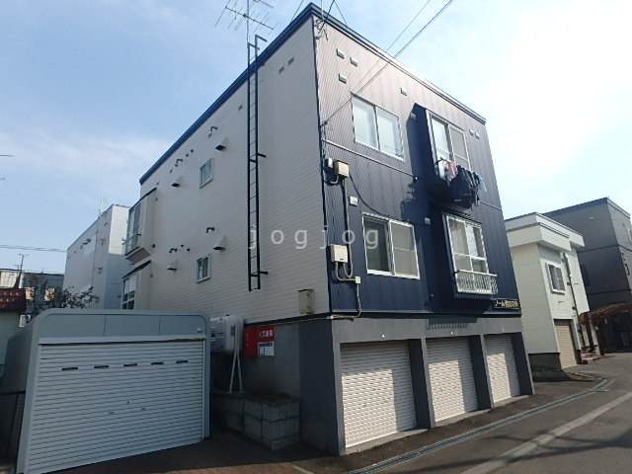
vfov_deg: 63.4
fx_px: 383
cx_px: 316
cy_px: 237
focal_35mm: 21
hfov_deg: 79.0
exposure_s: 1/400
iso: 125
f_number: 6
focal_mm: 3.7
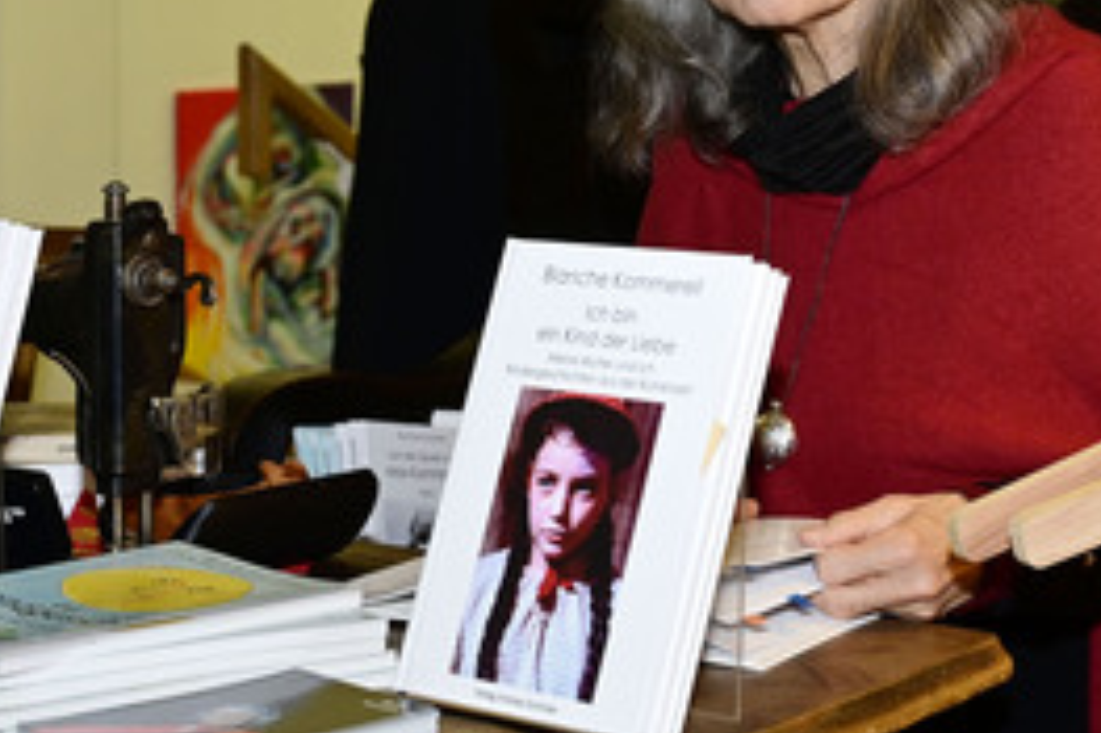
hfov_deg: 30.0
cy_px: 188
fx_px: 2048
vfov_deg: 20.1
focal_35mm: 67
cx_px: 638
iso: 1000
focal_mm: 39
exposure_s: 1/200
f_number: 5.6
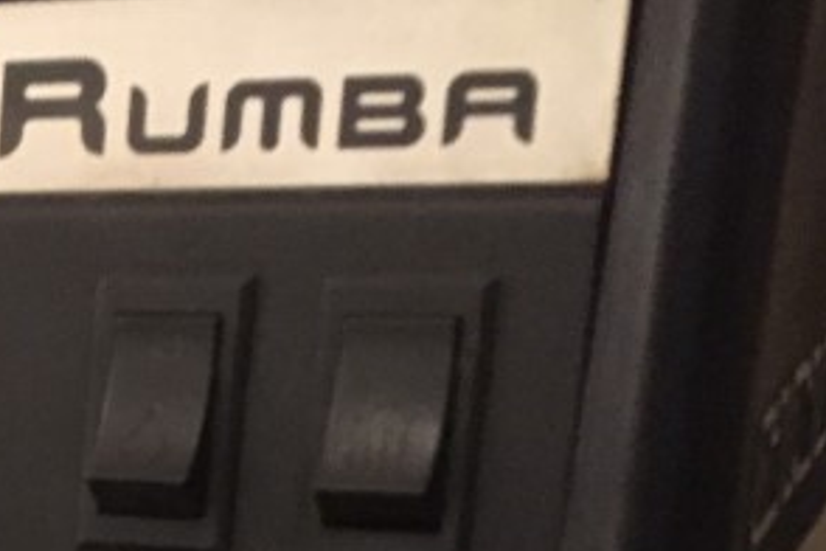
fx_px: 2409
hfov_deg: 16.7
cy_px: 897
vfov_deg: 12.2
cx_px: -579
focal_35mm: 105
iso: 320
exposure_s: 1/17
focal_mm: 4.15
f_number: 2.2
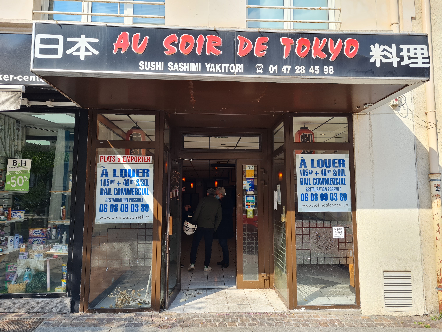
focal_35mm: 26
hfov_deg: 67.3
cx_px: 221
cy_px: 166
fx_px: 332
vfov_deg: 53.1
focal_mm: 5.4
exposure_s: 1/1014
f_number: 1.8
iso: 50
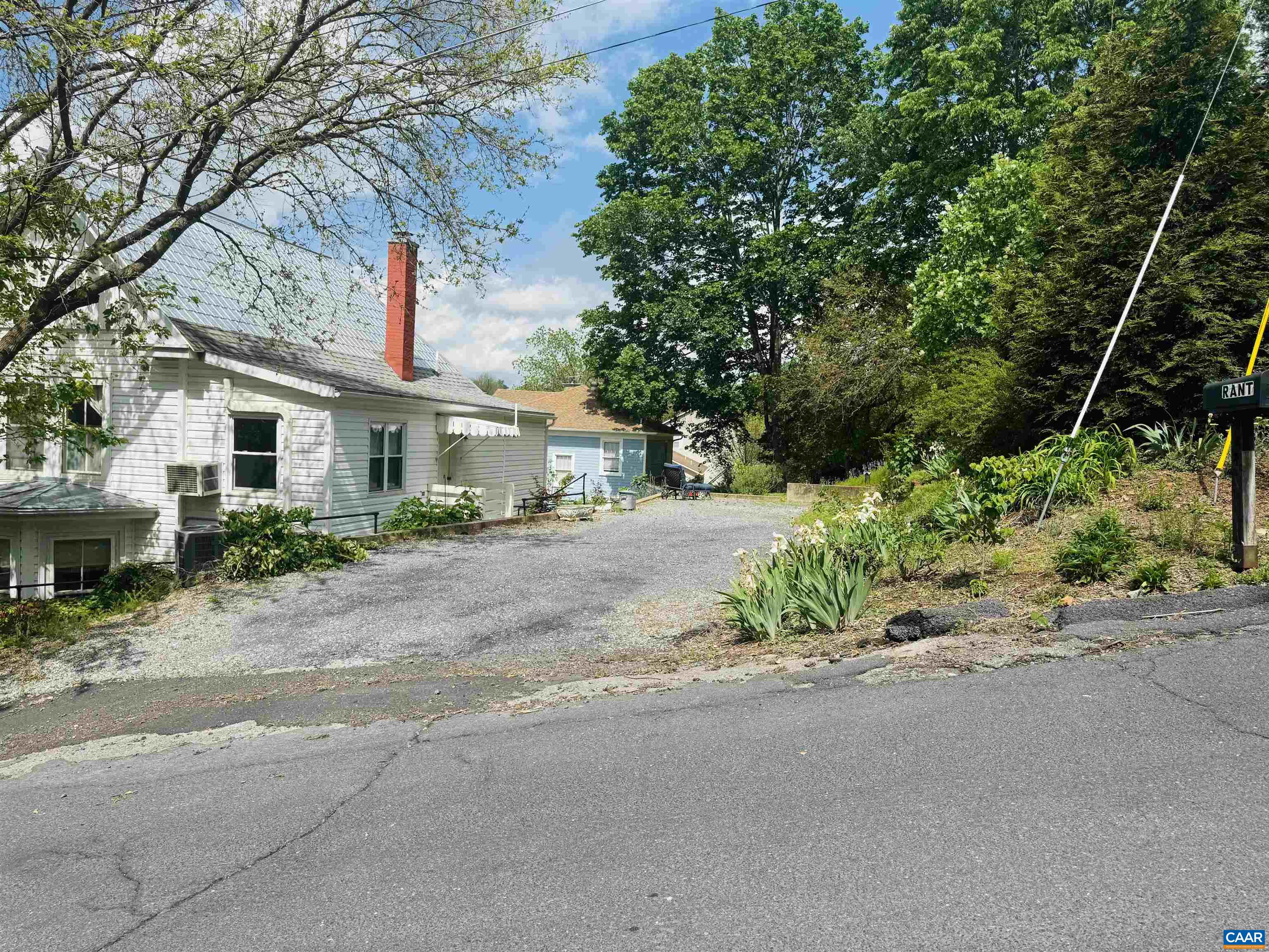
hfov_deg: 71.6
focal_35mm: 24
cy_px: 476
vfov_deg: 56.8
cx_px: 634
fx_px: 880
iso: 80
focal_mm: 6.76
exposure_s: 1/4608
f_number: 1.78
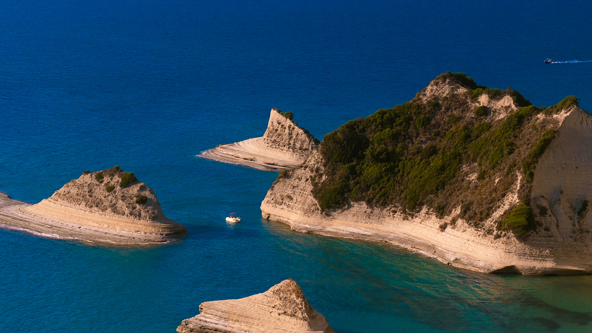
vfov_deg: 12.7
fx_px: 1492
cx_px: 324
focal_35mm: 95
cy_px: 233
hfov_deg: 22.4
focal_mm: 38.8
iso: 160
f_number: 8
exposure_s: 1/250
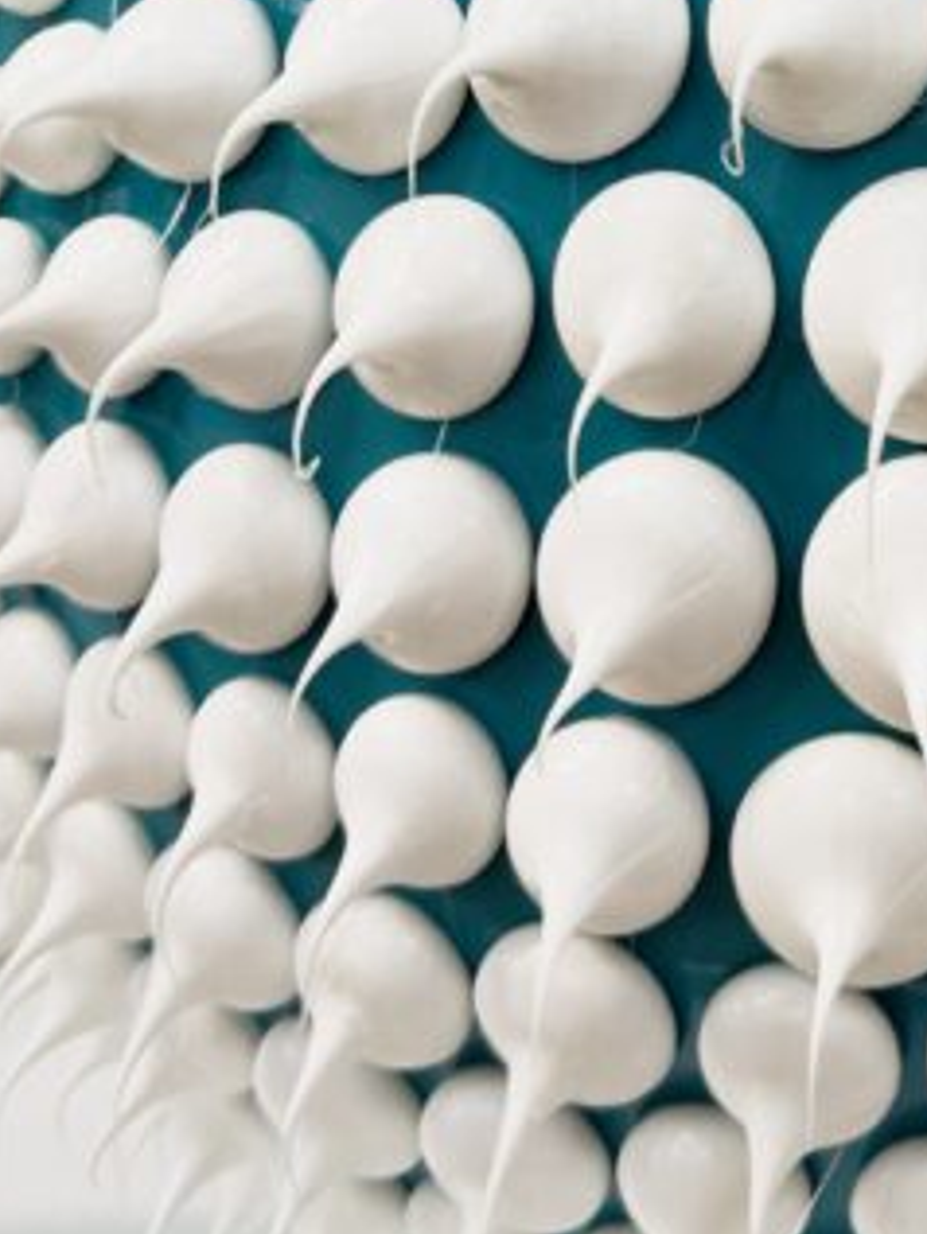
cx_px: 1219
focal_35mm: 143
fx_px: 5103
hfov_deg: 10.2
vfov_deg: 12.9
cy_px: -703
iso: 50
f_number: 1.78
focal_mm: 6.76
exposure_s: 1/121
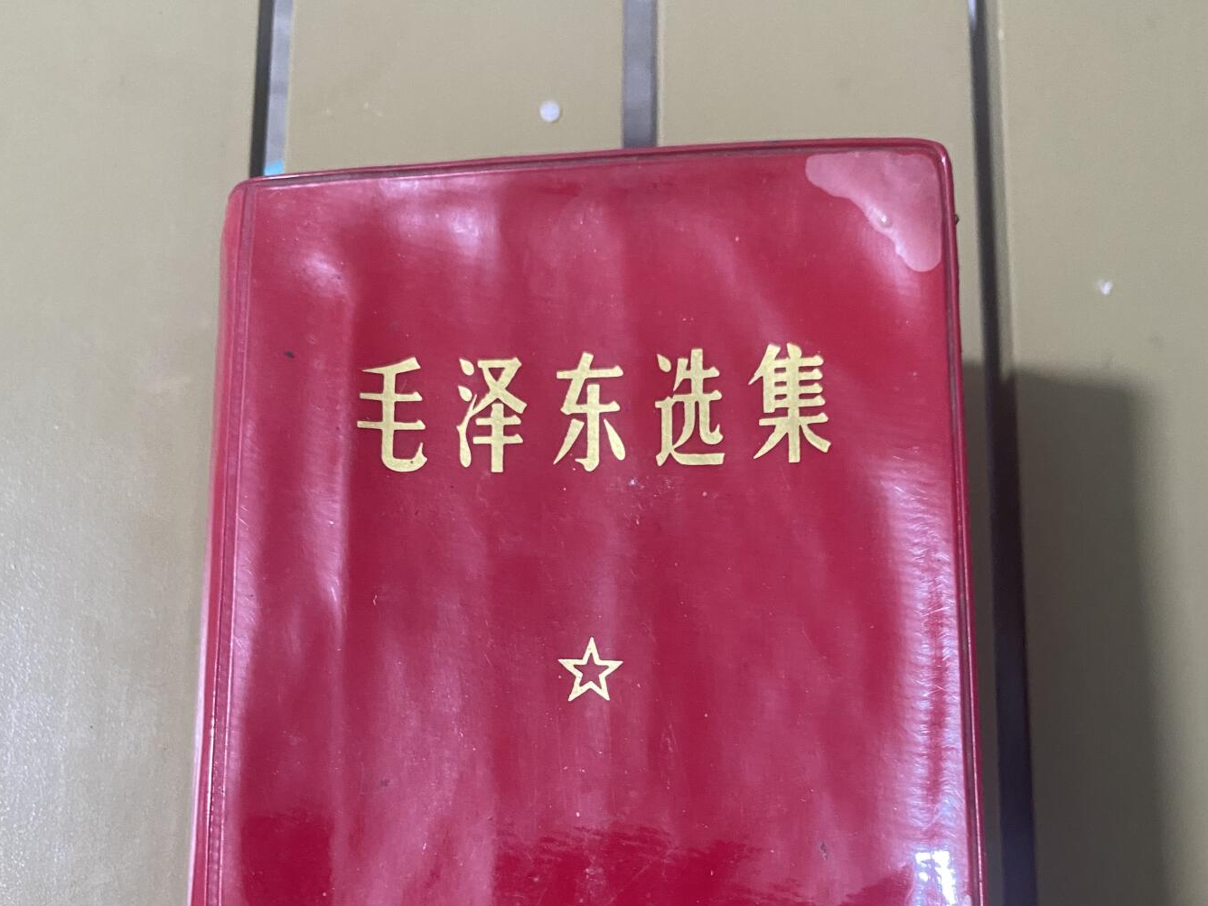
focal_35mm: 35
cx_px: 605
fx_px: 1222
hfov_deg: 52.6
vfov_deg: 39.3
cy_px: 712
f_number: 1.8
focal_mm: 4.25
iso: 320
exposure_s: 1/50
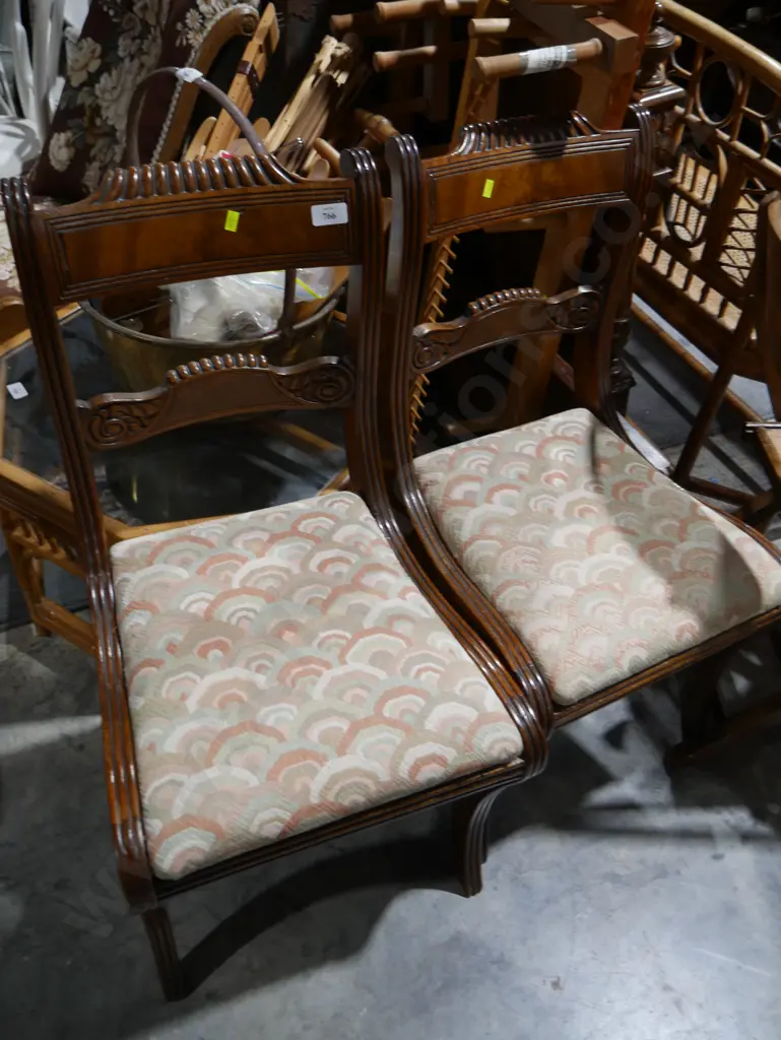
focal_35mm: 28
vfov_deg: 63.4
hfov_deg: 49.8
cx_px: 390
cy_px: 520
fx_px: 842
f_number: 3.5
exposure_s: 1/60
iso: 320
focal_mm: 14
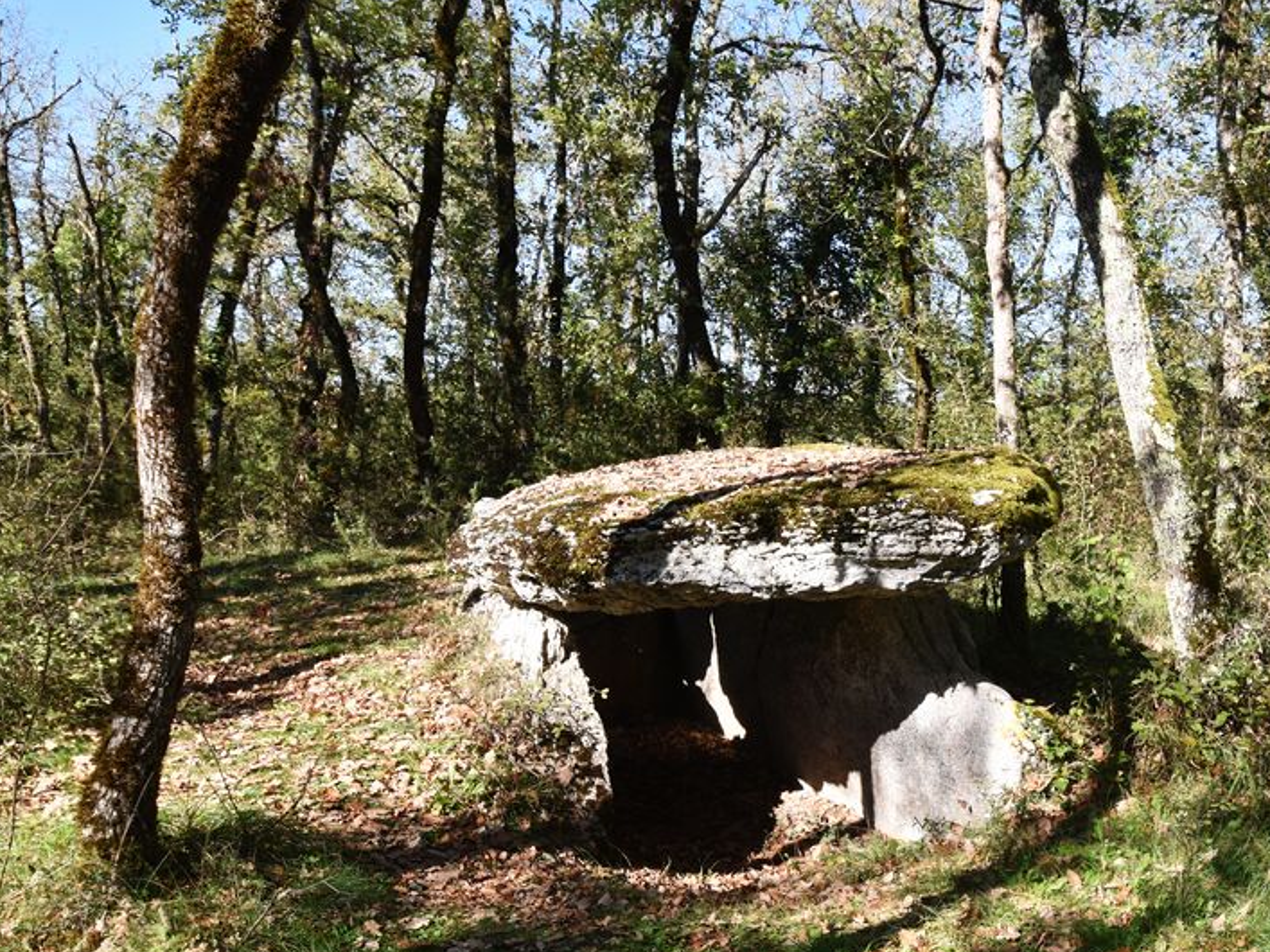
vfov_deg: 46.1
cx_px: 882
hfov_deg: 58.1
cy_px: 627
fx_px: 1100
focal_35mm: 30
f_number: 8
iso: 320
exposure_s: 1/250
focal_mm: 14
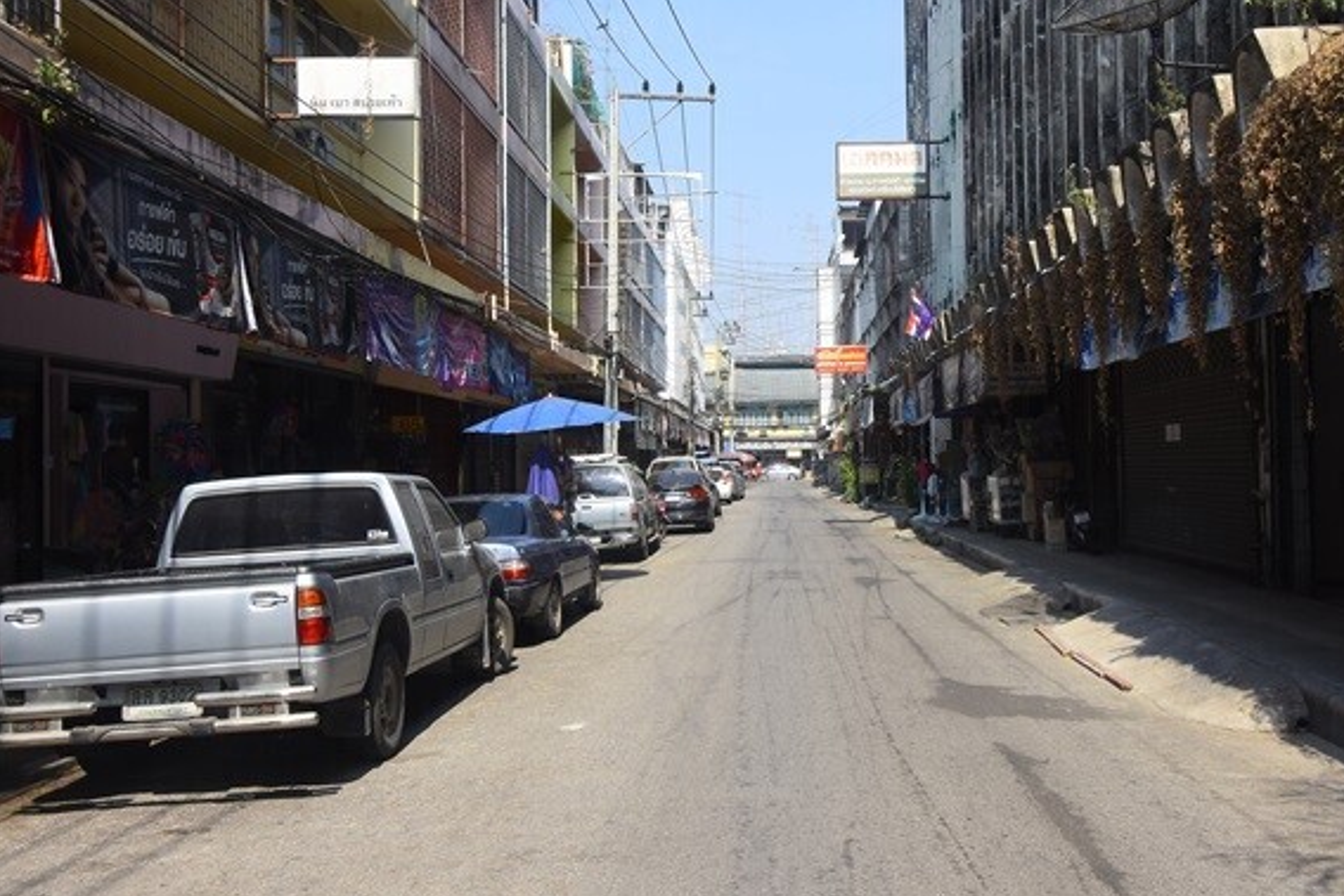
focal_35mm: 37
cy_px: 436
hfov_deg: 51.6
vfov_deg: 36.0
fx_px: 1382
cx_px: 786
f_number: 8
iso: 250
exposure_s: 1/400
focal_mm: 20
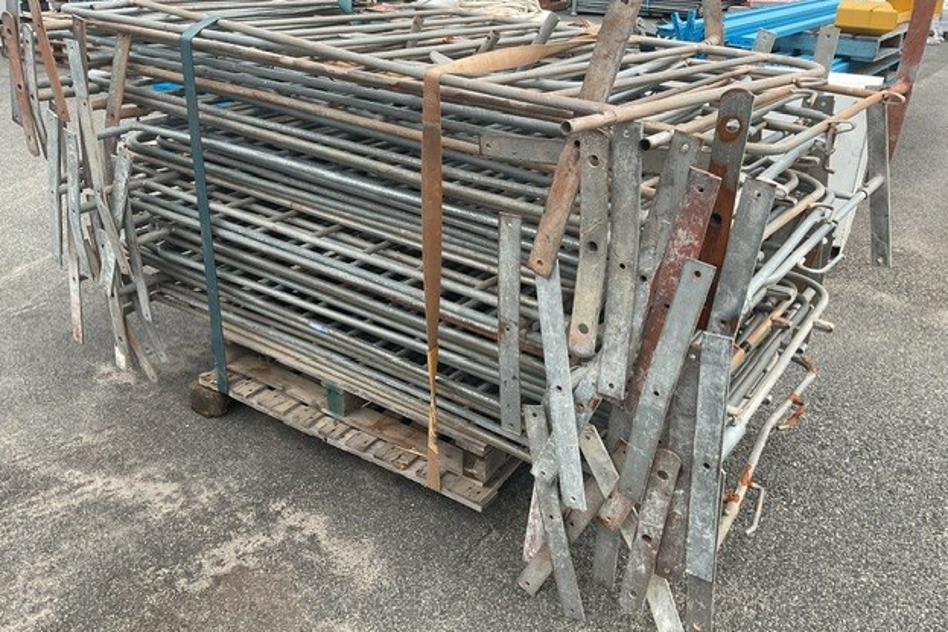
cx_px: 466
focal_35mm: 31
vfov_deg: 42.3
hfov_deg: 60.3
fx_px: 816
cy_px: 298
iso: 16
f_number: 1.8
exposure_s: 1/770
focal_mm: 3
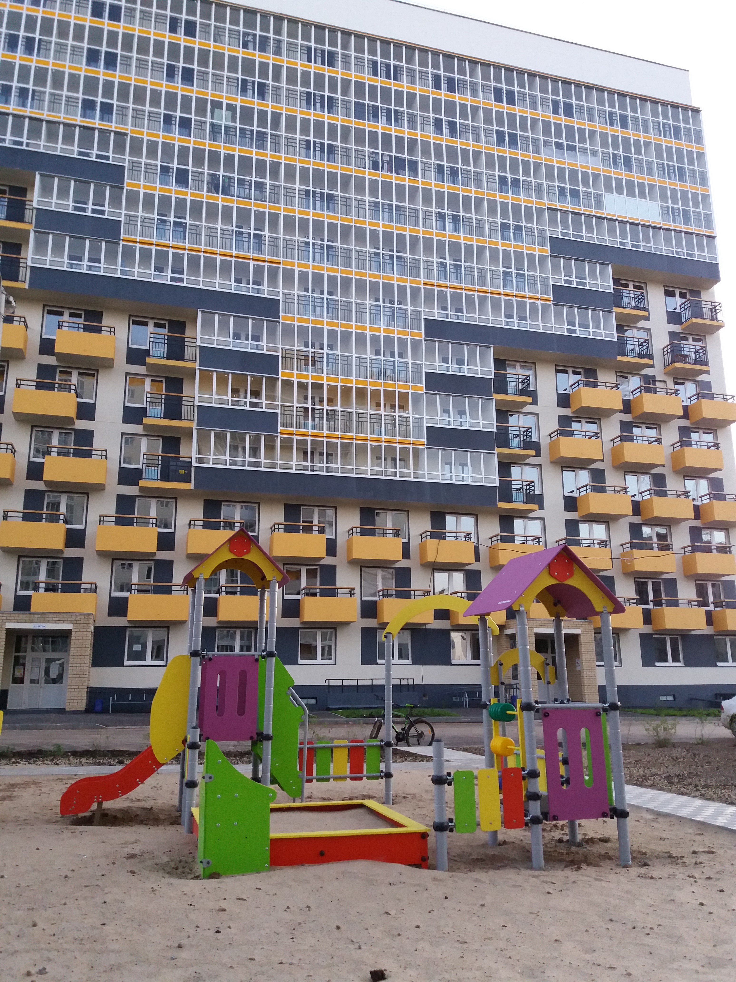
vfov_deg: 63.4
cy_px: 491
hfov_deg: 49.7
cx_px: 368
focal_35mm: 28
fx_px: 794
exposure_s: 1/25
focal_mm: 3.7
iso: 160
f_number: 1.9
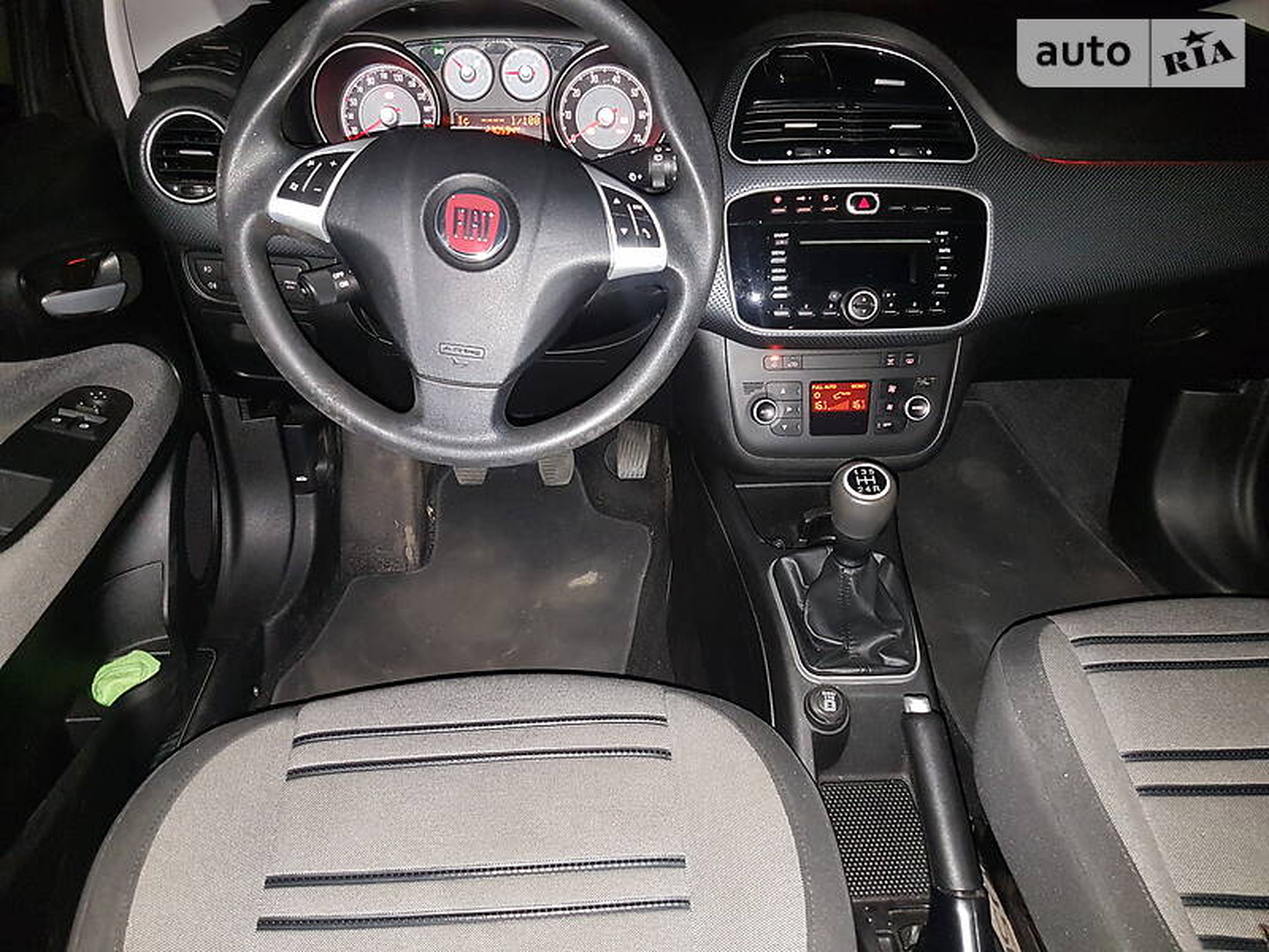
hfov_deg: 67.3
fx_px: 953
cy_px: 476
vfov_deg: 53.1
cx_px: 634
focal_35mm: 26
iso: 200
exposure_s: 1/11
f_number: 1.7
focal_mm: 4.2
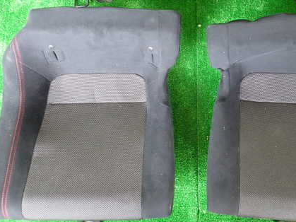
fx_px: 368
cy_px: 97
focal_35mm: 43
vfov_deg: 33.5
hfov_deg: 43.3
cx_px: 194
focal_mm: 5.4
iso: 500
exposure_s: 1/30
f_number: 2.3
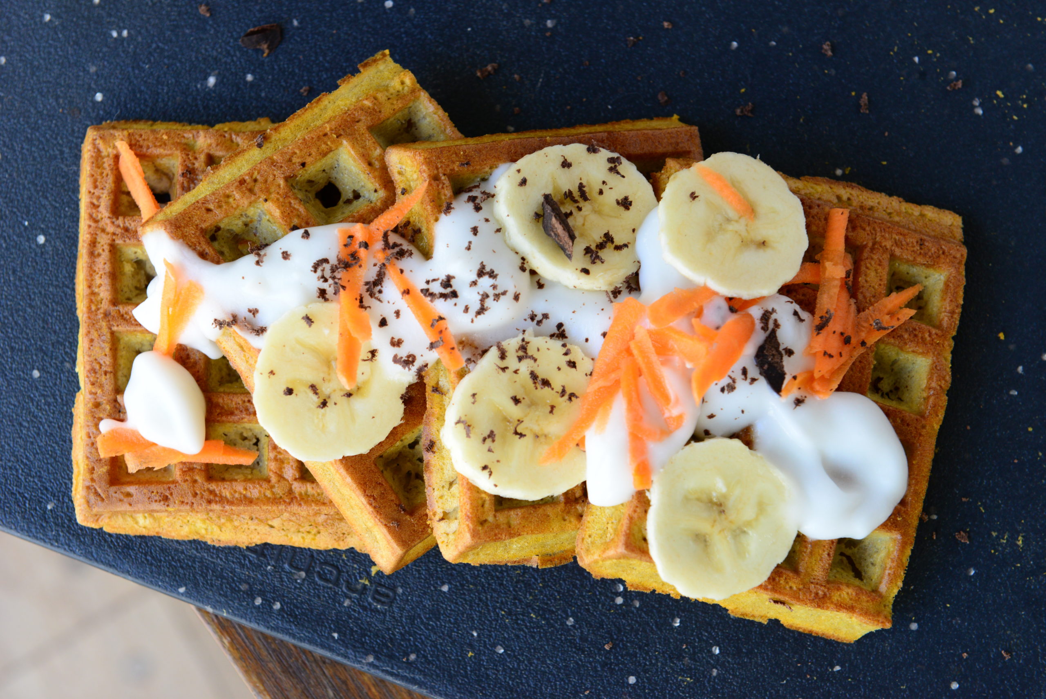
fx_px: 2035
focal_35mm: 70
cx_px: 523
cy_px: 350
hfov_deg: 28.8
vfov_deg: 19.5
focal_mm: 70
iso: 1000
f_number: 8
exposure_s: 1/100
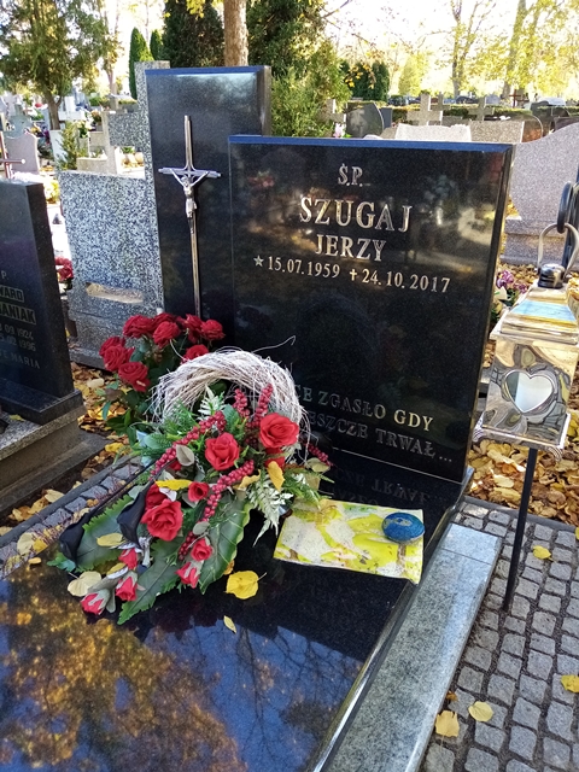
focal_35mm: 26
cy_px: 386
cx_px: 290
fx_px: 580
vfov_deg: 67.3
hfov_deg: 53.1
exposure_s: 1/100
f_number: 1.8
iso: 154
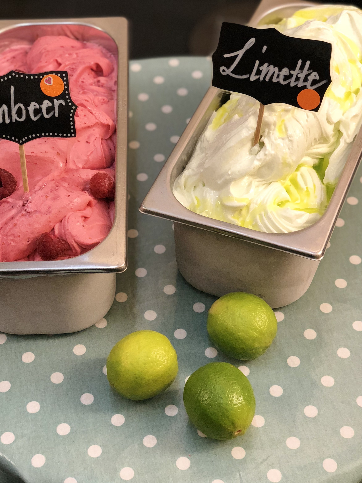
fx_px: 934
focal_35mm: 67
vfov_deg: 29.0
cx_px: 167
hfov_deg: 21.9
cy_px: 261
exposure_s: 1/25
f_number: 2.4
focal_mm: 6
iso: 125
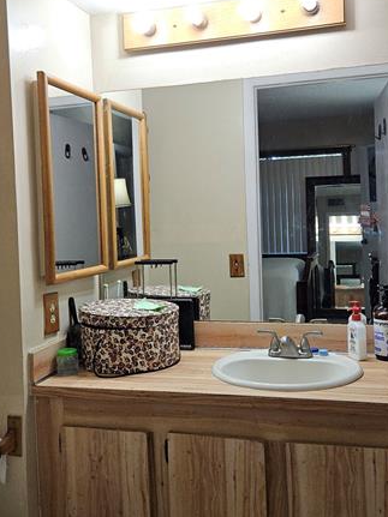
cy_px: 232
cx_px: 192
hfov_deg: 35.1
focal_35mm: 41
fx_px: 613
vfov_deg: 45.7
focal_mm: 5.4
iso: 100
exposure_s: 1/120
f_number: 1.8
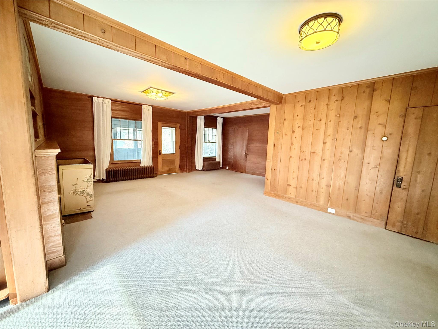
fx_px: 177
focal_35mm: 14
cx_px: 219
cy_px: 164
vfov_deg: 85.7
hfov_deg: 102.1
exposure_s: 1/120
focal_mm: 2.22
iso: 500
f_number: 2.2
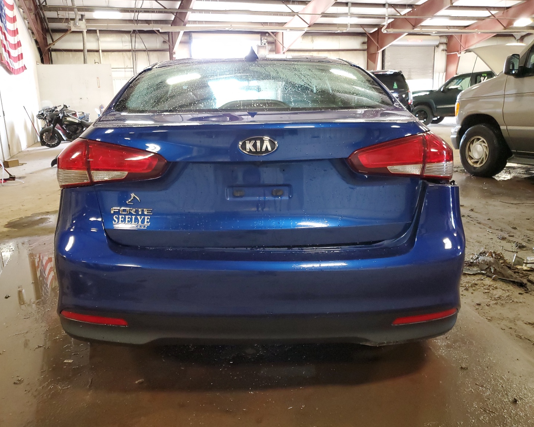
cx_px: 255
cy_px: 219
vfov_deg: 51.5
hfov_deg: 62.2
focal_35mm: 28
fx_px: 443
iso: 315
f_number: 1.5
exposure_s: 1/60.2
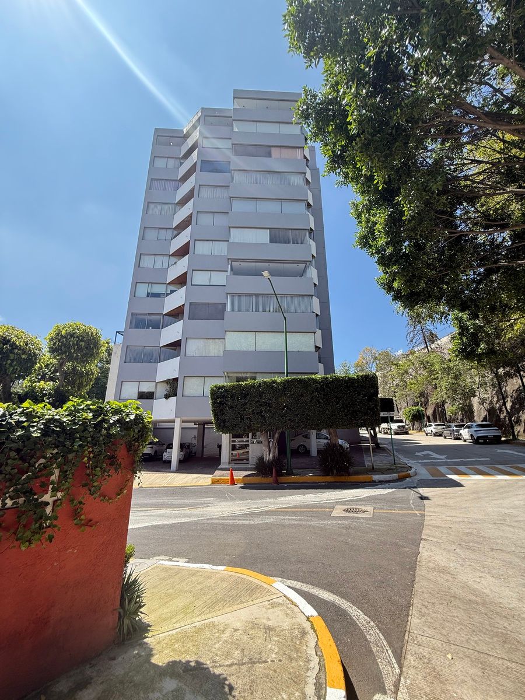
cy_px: 350
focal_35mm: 14
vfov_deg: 102.1
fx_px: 283
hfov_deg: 85.7
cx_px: 262
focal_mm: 2.22
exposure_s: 1/751
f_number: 2.2
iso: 64
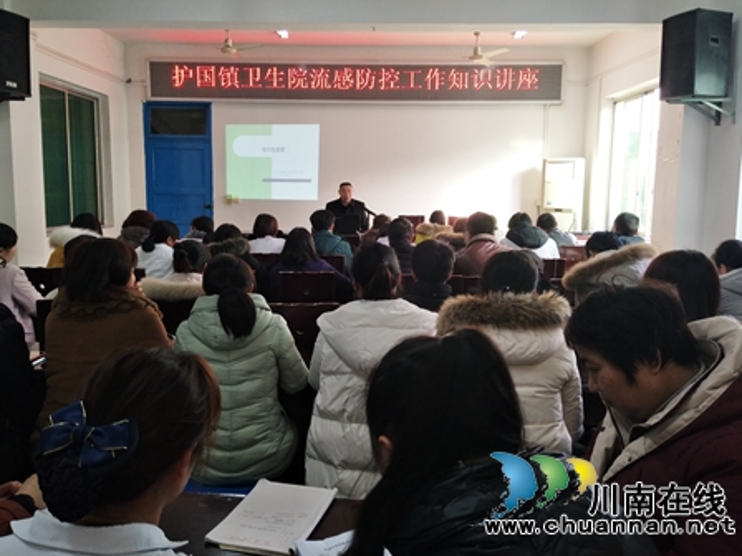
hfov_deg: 61.6
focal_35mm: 29
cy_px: 262
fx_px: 622
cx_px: 359
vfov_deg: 48.2
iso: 200
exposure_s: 1/50
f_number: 2
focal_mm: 3.88
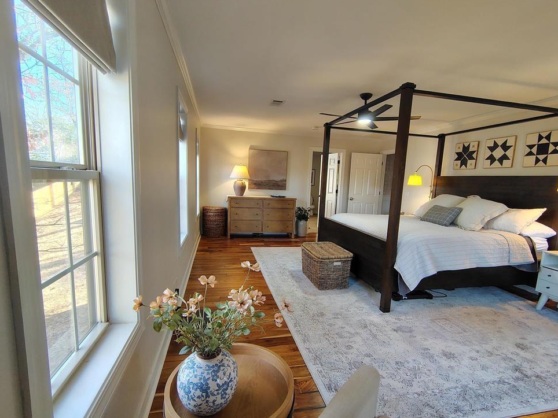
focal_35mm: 17
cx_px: 285
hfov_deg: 91.0
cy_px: 220
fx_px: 274
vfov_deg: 74.7
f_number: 2.2
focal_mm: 2.13
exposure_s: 1/46.4
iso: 400
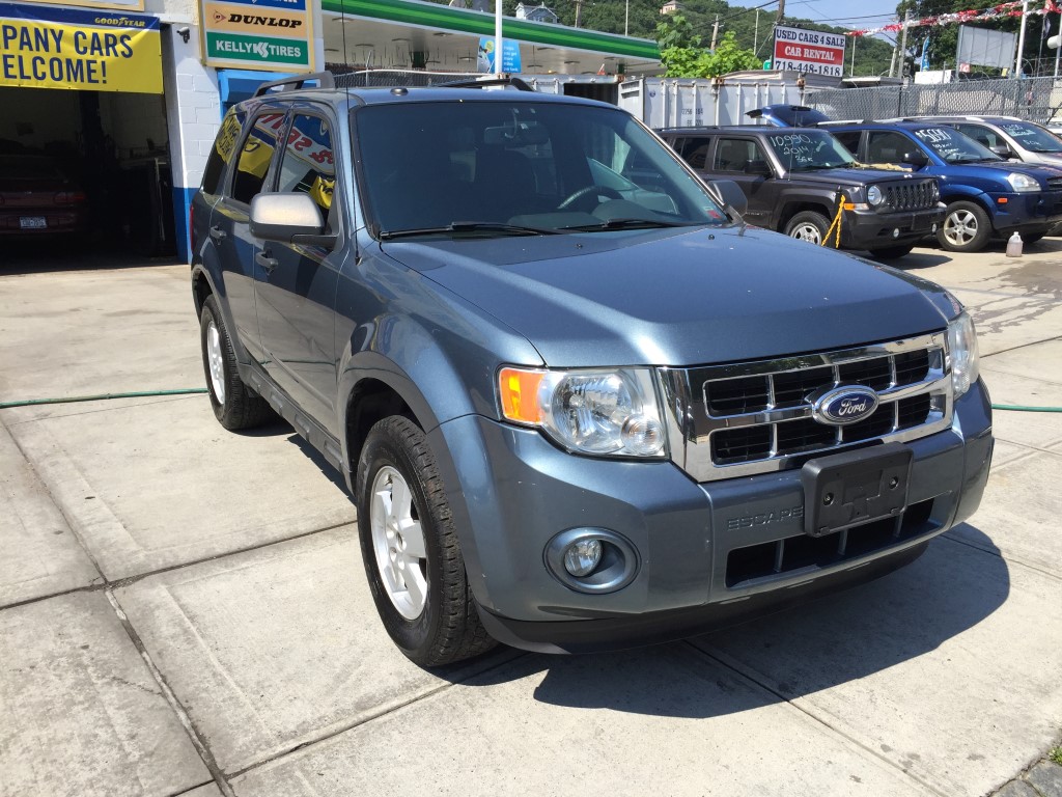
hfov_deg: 61.7
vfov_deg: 48.2
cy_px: 398
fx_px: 890
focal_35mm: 29
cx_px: 531
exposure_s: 1/1582
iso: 32
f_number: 2.2
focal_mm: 4.15
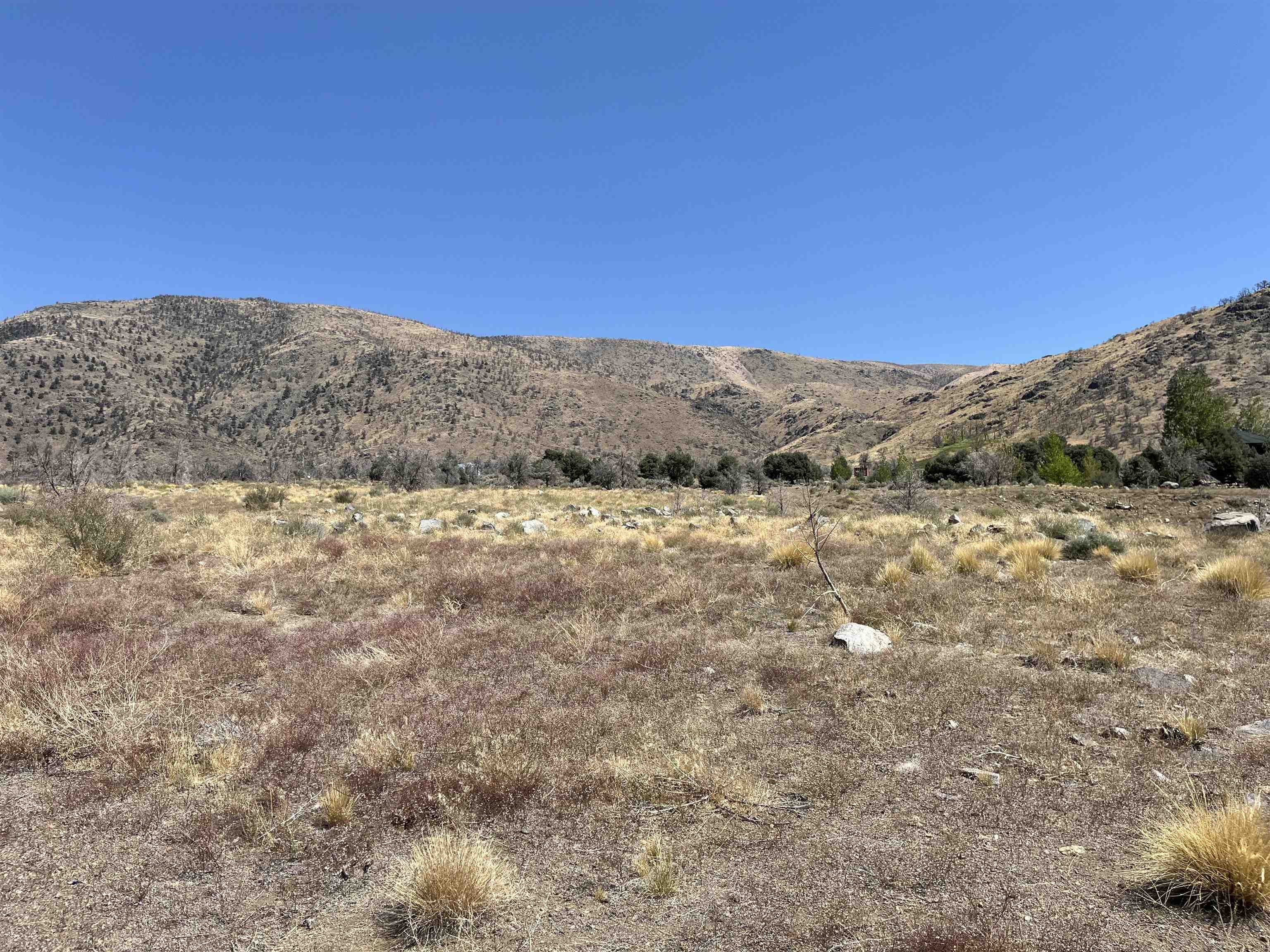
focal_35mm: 26
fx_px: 954
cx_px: 635
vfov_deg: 53.1
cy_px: 476
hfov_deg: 67.3
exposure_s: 1/4310
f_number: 1.6
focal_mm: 5.1
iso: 50
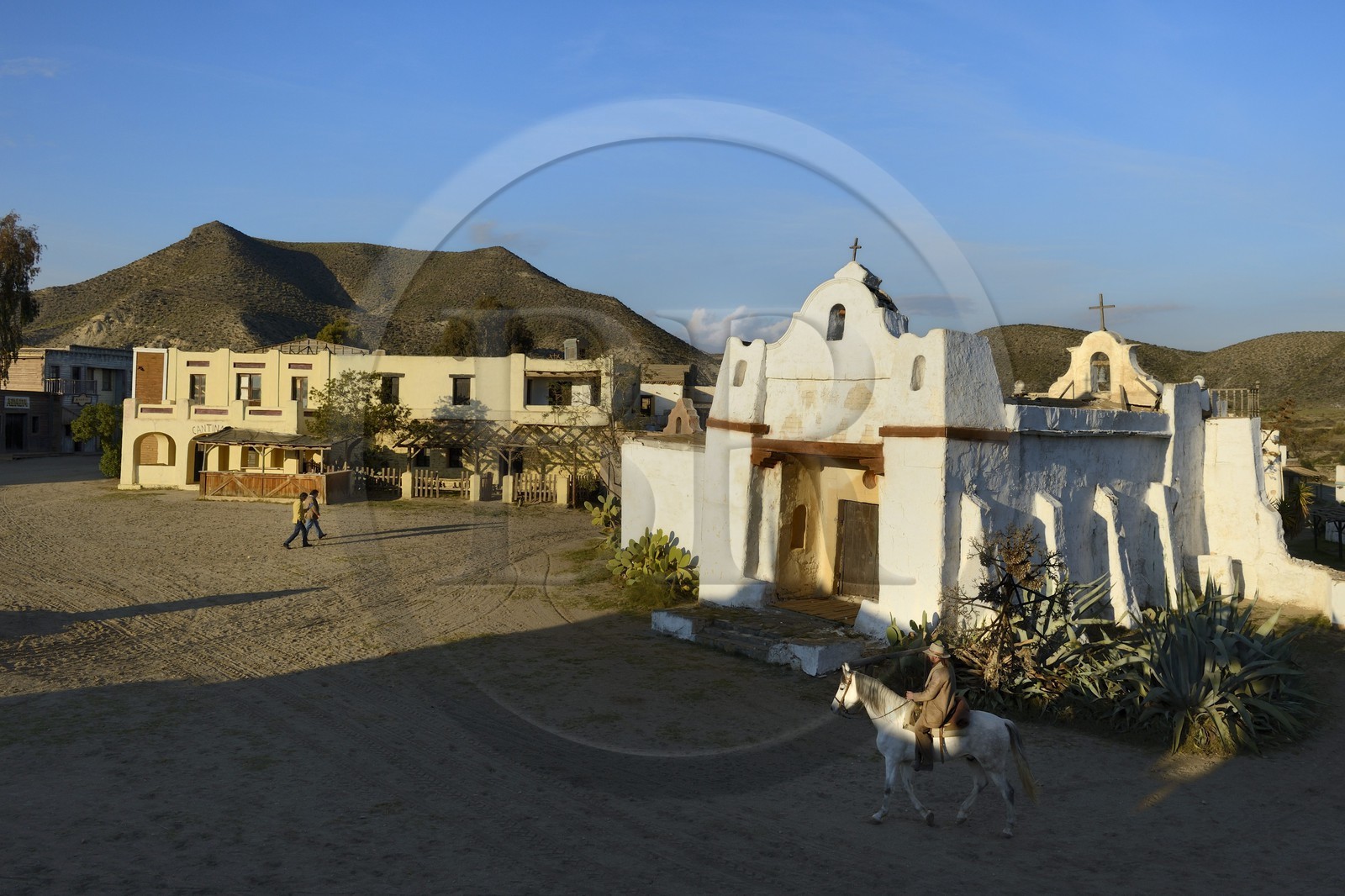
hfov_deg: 69.4
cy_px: 448
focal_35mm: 26
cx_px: 672
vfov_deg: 49.5
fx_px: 971
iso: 200
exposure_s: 1/320
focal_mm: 26
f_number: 10
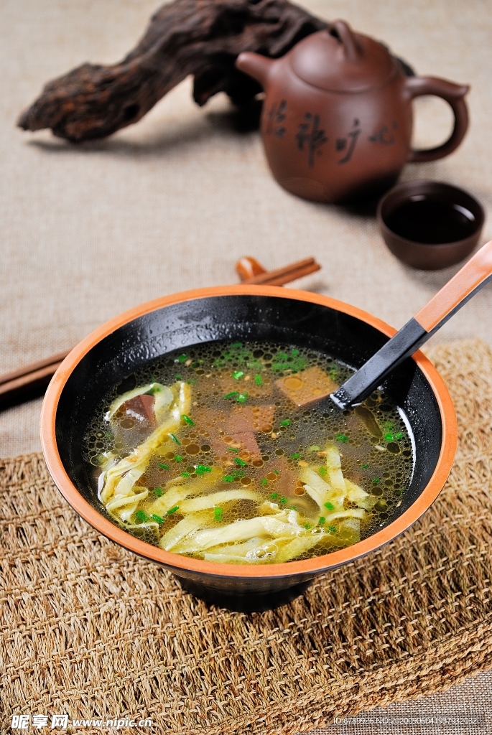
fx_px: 1687
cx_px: 246
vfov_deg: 24.6
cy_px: 368
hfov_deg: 16.6
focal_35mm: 82
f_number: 5.6
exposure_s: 1/160
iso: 100
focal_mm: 55
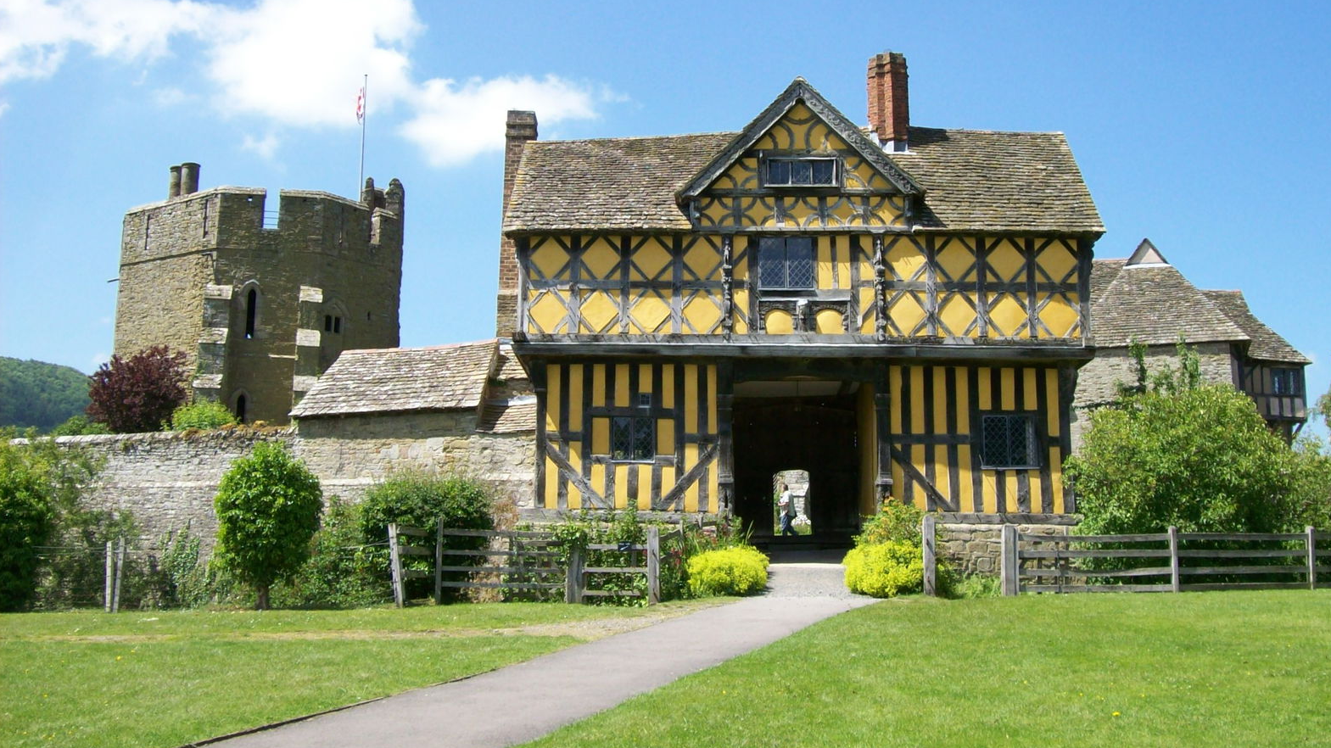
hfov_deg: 50.5
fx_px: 1411
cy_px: 310
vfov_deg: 29.6
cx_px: 674
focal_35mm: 40
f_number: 4.8
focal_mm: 6
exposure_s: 1/317
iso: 80
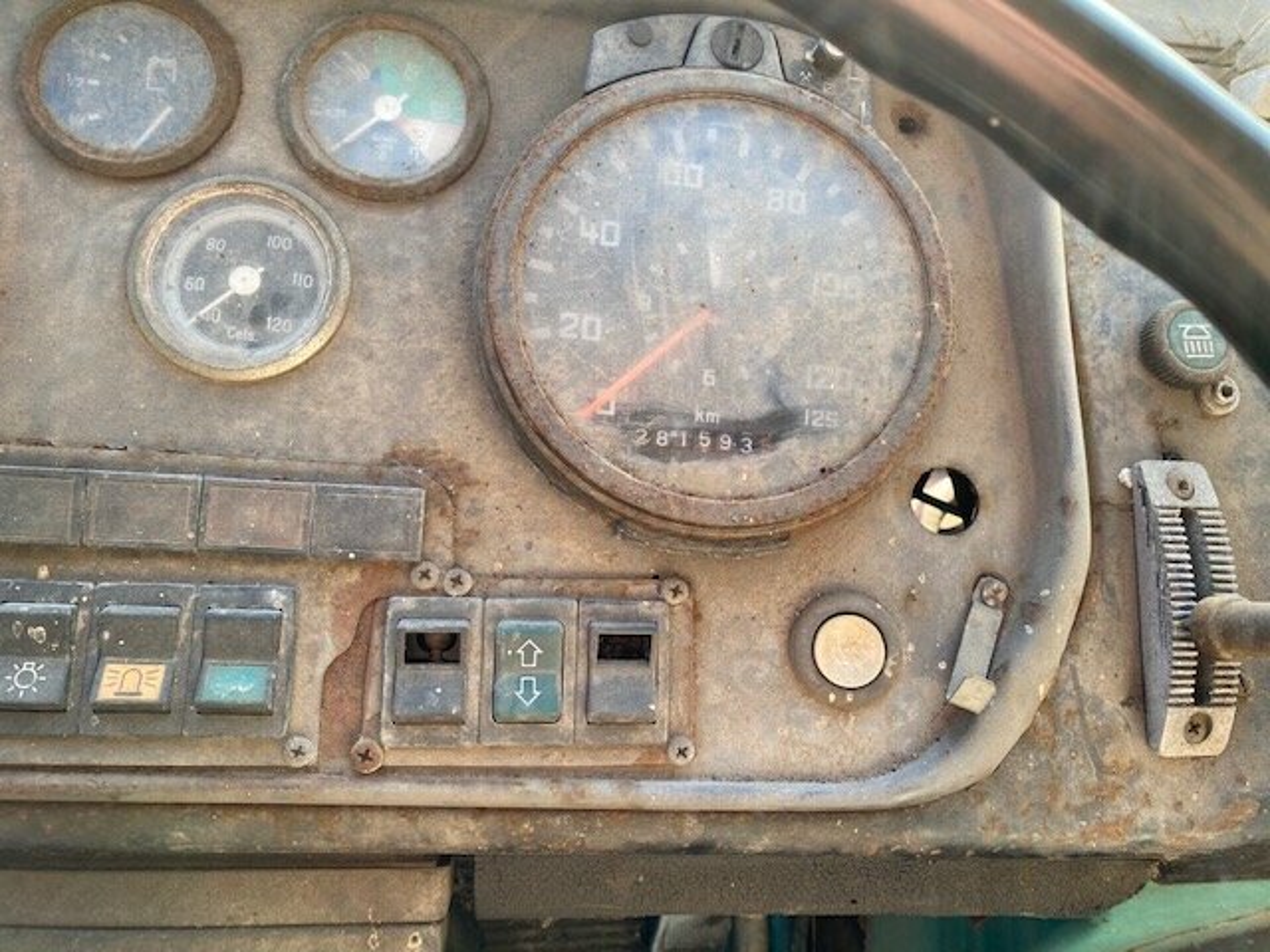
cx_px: 635
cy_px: 476
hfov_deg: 67.3
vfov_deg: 53.1
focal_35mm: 26
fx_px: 954
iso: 50
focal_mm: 4.25
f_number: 1.8
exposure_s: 1/121
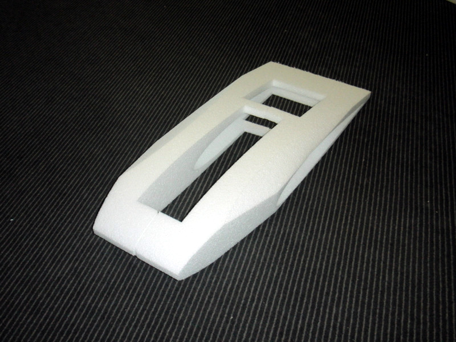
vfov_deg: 37.7
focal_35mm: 38
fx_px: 501
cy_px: 171
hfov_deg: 49.0
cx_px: 228
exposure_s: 1/60
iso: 400
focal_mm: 6.66
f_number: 3.9
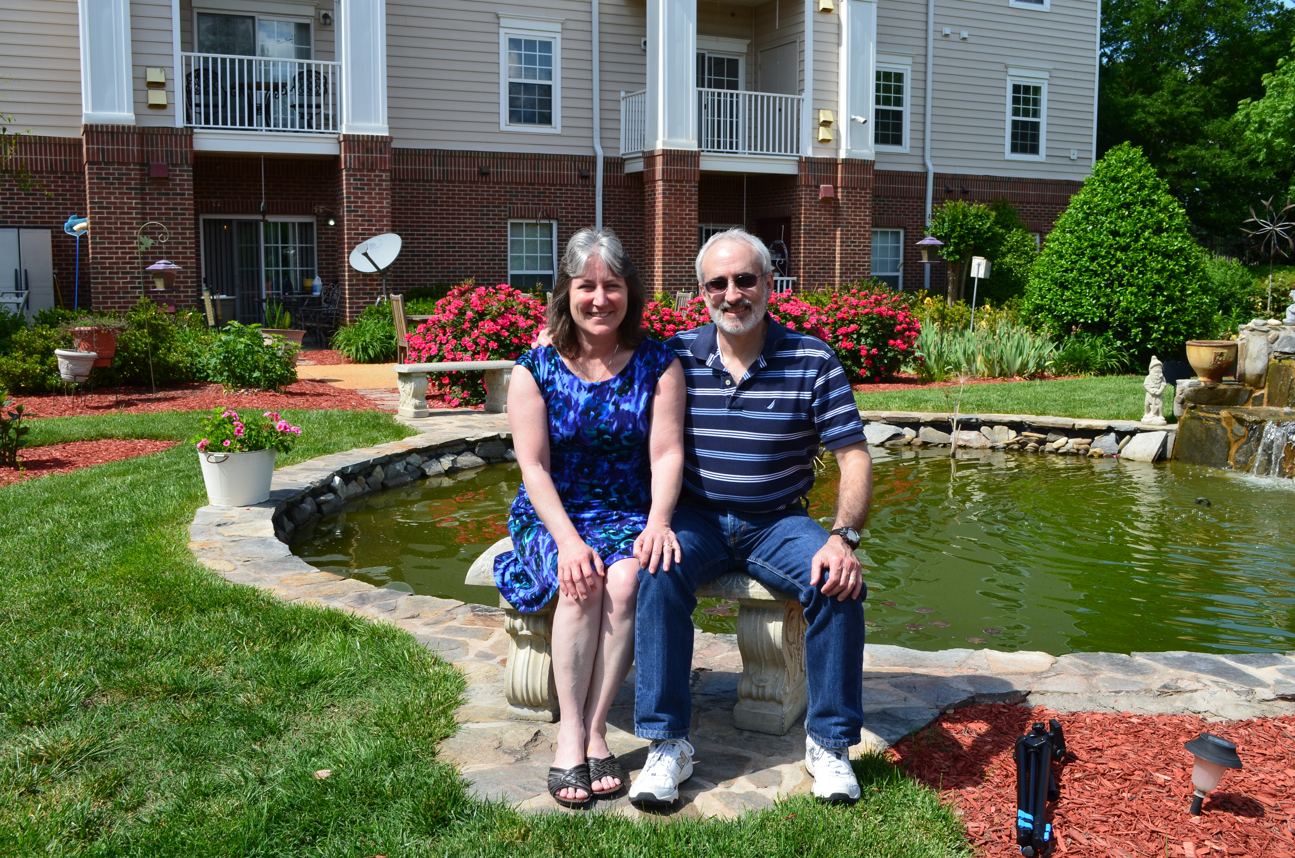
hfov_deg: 53.2
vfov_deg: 36.7
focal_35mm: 36
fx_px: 1292
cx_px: 648
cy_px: 429
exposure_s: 1/250
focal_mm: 24
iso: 250
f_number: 10
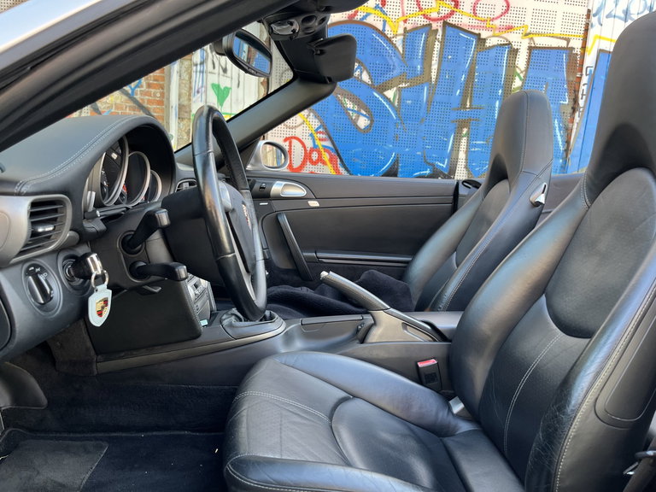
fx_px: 493
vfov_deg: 53.1
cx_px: 328
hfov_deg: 67.3
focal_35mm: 26
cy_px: 246
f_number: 1.6
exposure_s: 1/121
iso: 64
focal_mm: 5.1
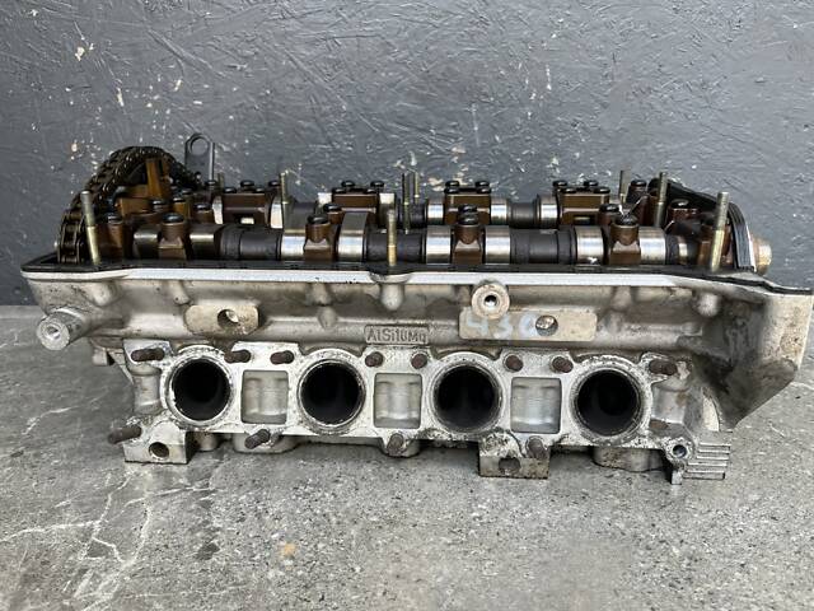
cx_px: 407
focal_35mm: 26
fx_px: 611
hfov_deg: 67.3
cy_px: 306
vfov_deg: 53.1
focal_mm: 5.1
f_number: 1.6
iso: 50
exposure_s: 1/340
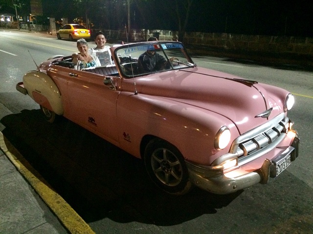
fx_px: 262
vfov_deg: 48.2
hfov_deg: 61.7
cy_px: 117
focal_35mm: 29
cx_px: 156
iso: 400
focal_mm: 4.15
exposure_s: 1/15
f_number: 2.2
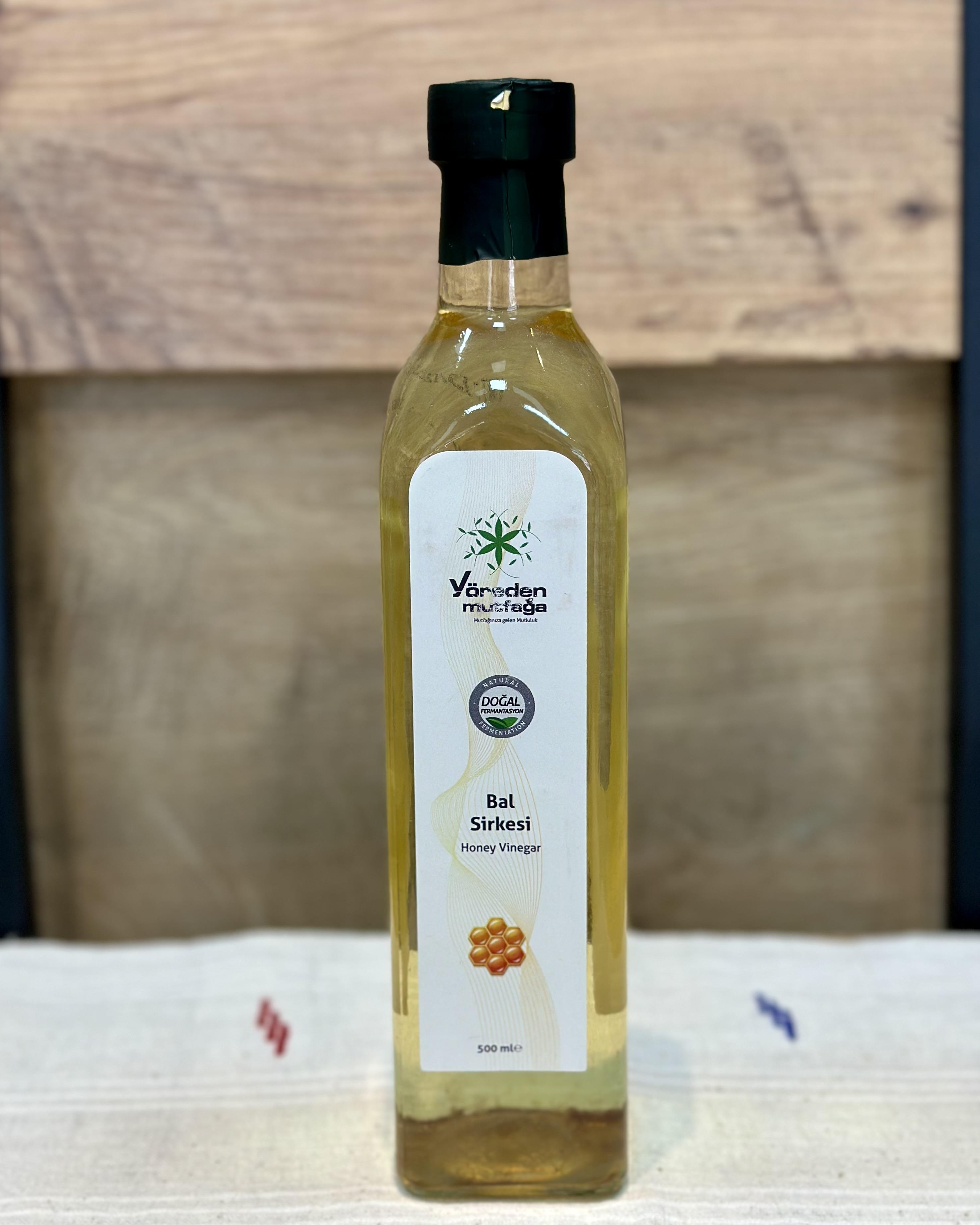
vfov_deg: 36.7
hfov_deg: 29.7
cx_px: 493
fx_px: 1849
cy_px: 616
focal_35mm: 51
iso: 80
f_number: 1.78
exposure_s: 1/100
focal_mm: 6.86
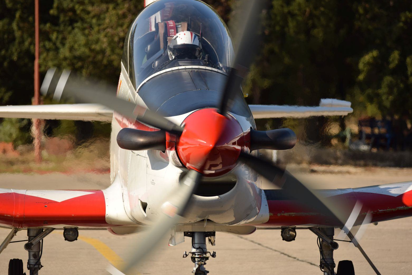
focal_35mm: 354
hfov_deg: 5.8
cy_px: 140
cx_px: 203
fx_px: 4052
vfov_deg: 3.9
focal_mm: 230
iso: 100
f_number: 5.6
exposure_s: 1/800
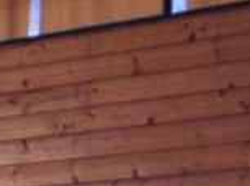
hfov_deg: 10.8
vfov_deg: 8.0
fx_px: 1319
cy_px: 250
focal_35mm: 183
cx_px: 26
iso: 80
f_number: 2.8
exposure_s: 1/17
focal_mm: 3.85
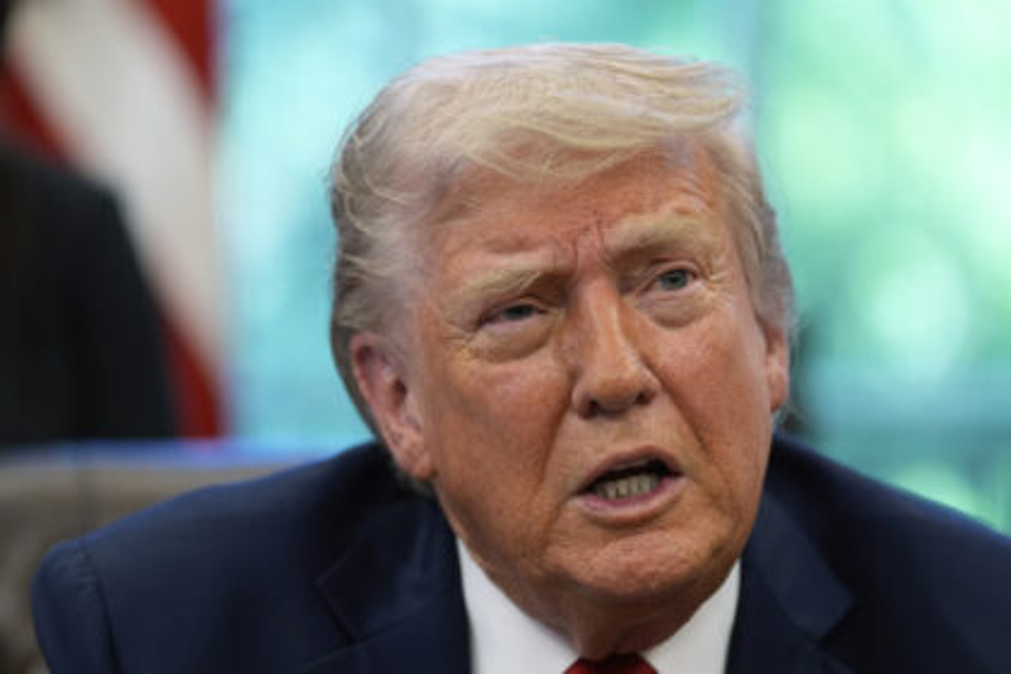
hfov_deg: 10.3
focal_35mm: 200
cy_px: 337
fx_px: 5616
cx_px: 506
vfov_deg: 6.9
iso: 1600
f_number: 3.5
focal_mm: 200
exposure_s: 1/320
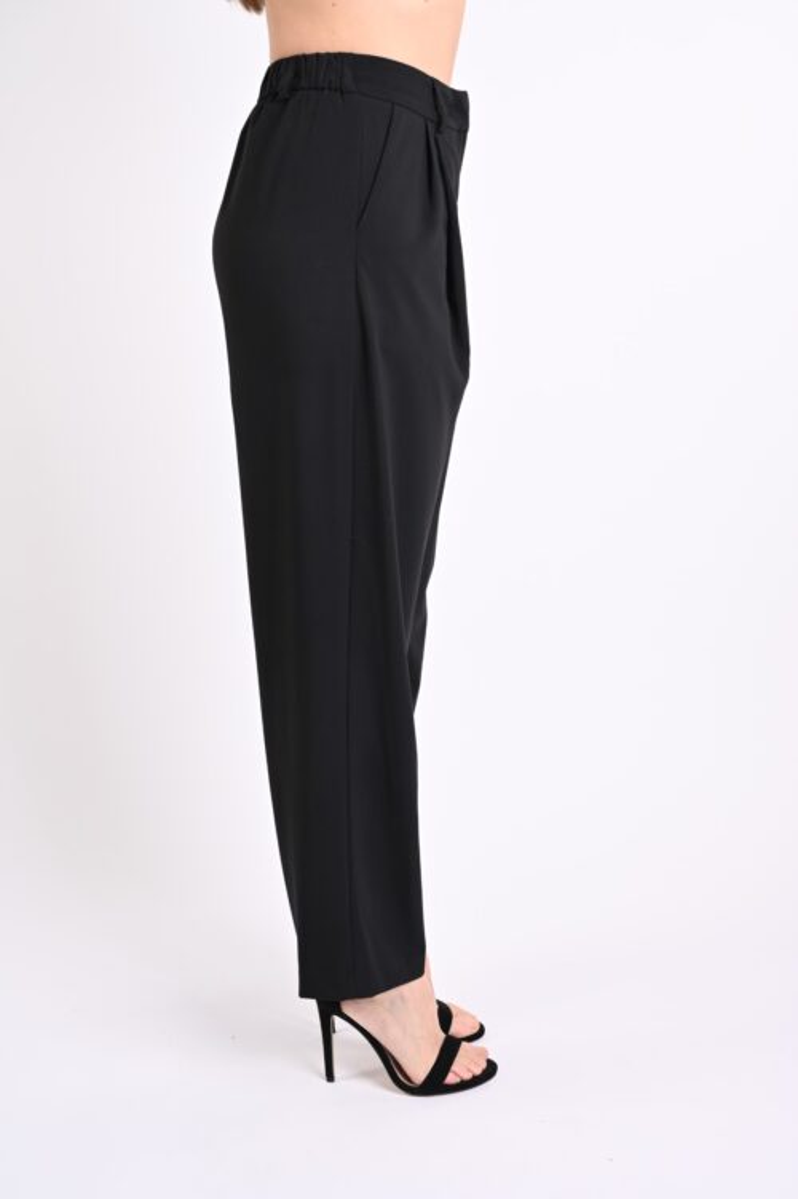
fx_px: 1531
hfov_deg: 29.2
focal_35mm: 46
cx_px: 399
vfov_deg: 42.8
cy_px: 600
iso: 125
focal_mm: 46
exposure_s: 1/125
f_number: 9
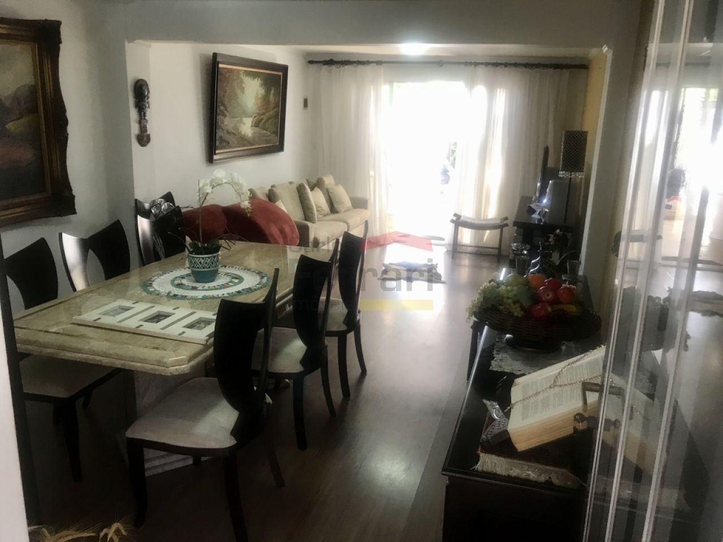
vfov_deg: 49.7
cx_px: 362
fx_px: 585
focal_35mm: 28
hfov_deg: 63.4
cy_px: 271
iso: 40
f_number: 1.8
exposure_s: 1/20
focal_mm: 3.99
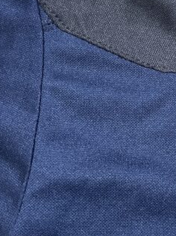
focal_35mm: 66
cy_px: 53
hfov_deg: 21.6
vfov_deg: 28.9
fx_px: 448
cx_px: 170
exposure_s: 1/50
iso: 125
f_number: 1.6
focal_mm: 4.2
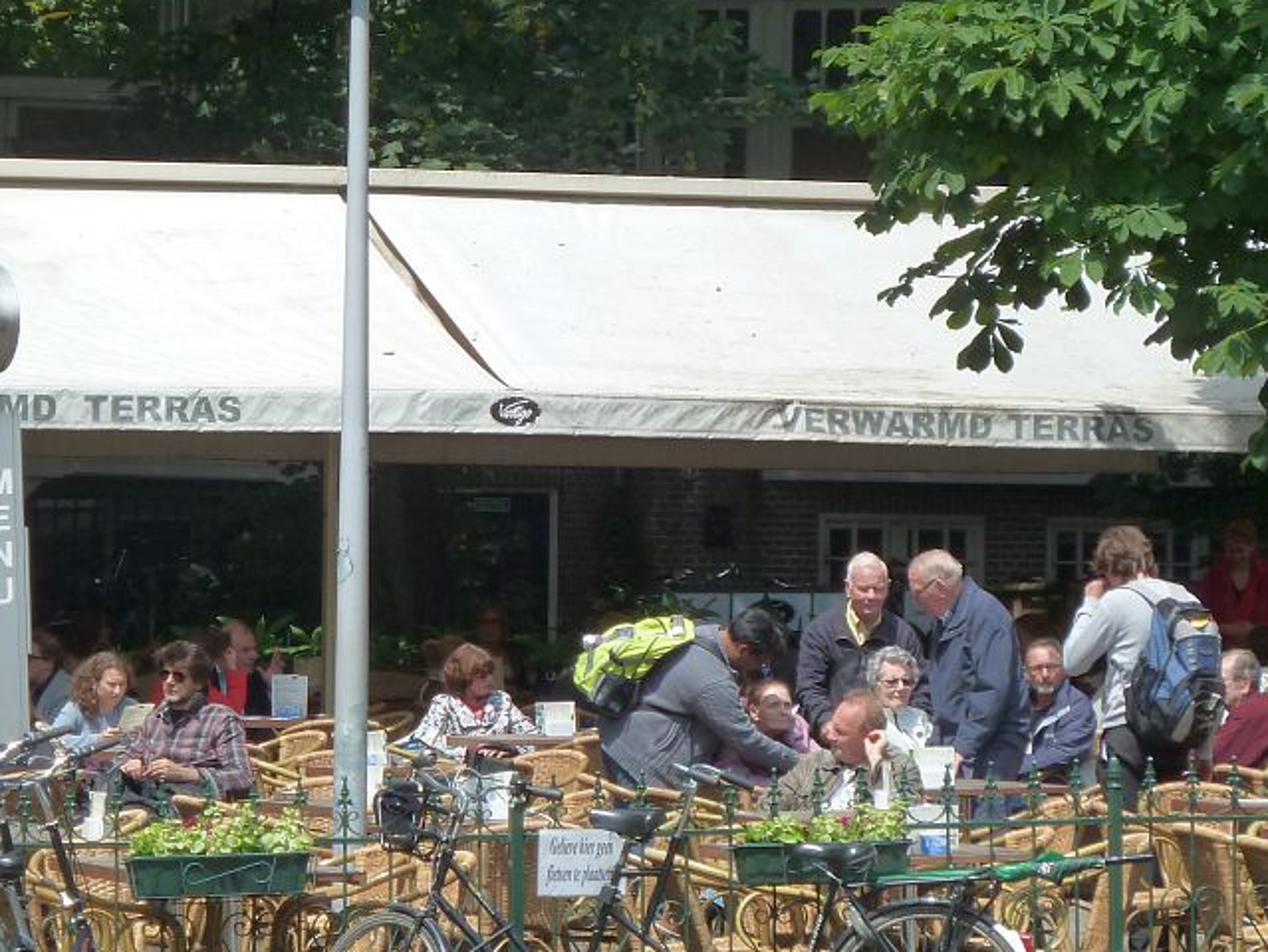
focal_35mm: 253
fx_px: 9273
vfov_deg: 5.9
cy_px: 498
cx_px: 540
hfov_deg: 7.8
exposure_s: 1/400
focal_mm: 25.9
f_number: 4.5
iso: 125
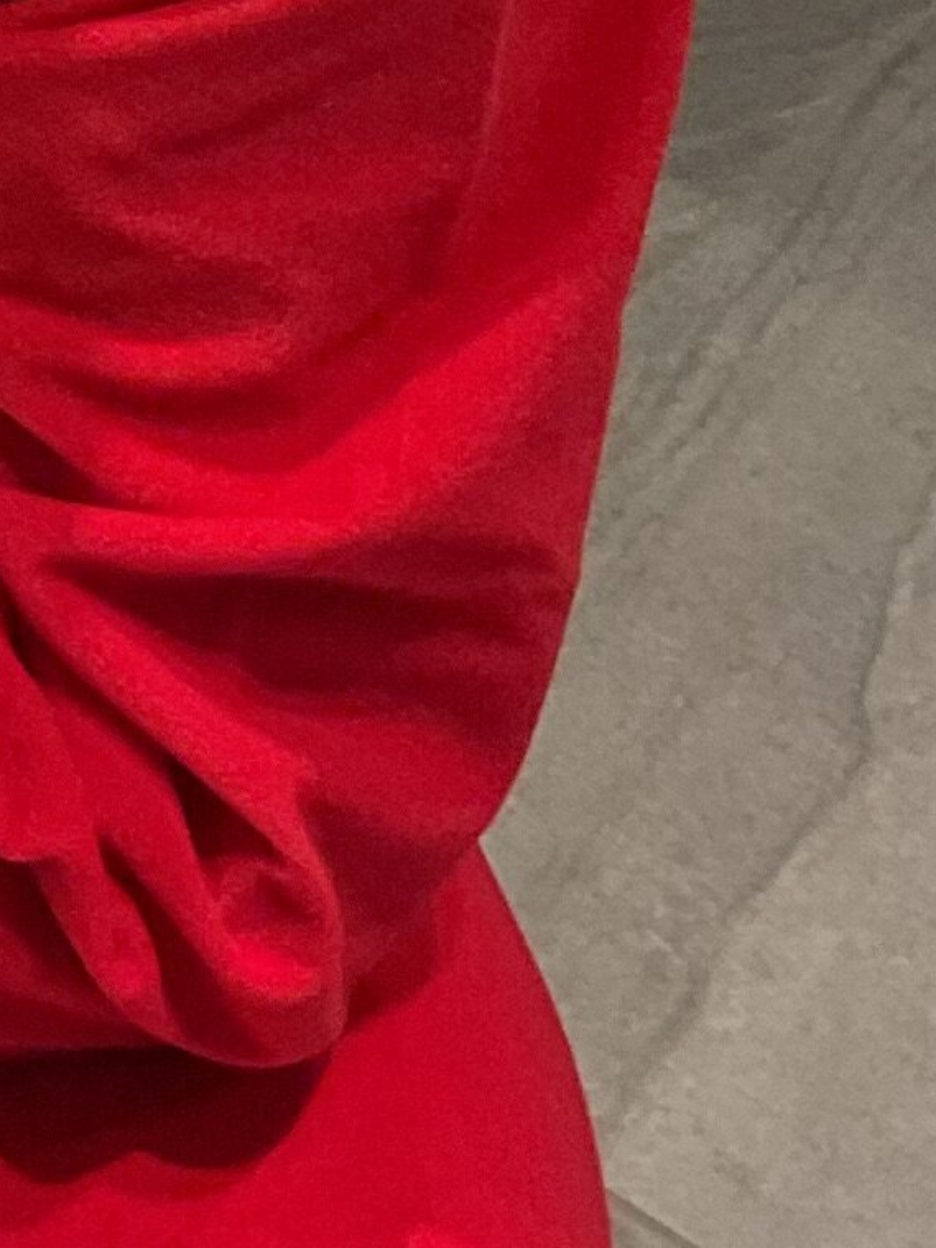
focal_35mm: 154
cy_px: -554
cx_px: -1168
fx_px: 5554
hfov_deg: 8.9
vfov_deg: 12.3
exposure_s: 1/50
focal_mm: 3
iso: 50
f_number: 1.8
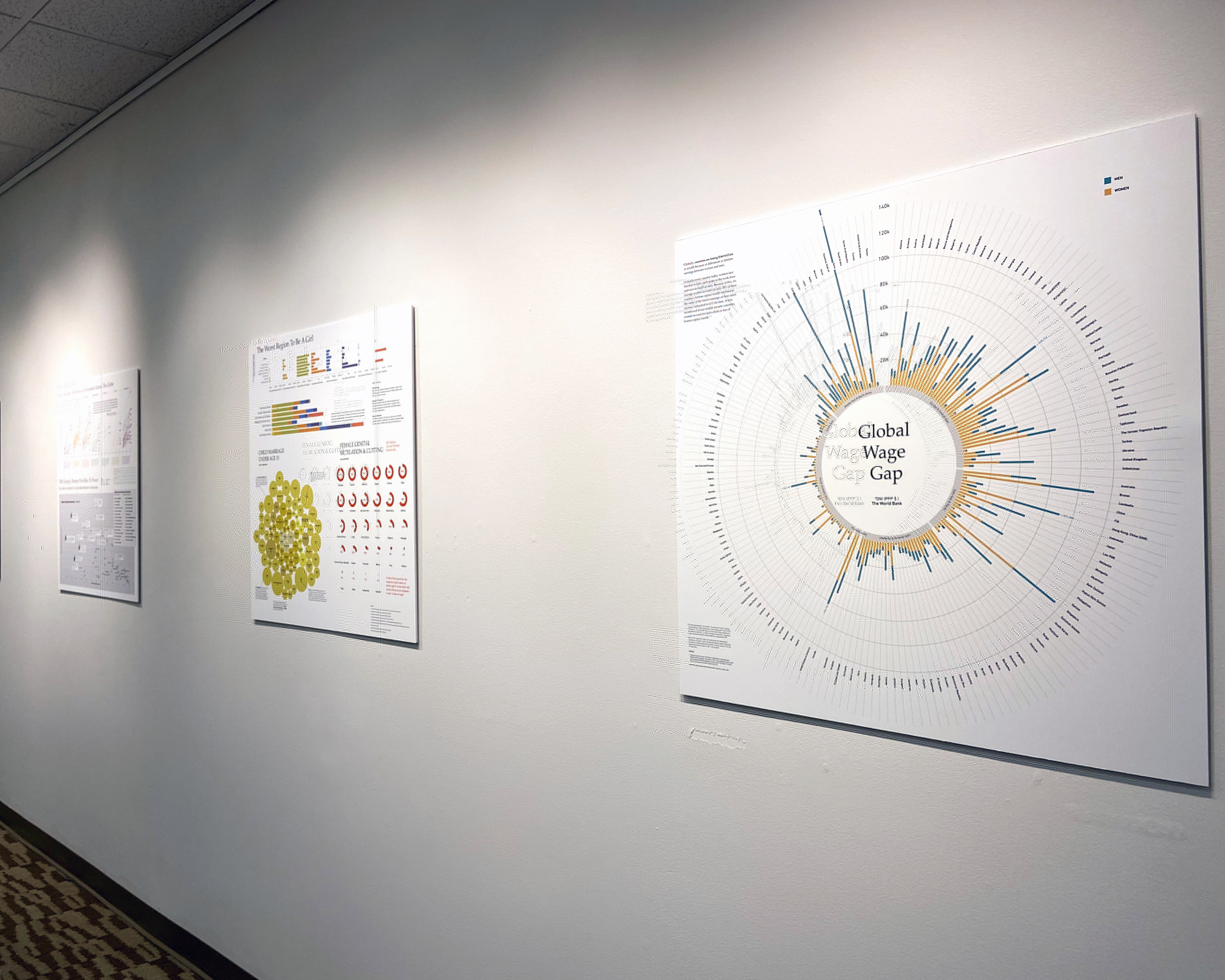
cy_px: 483
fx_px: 1015
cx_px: 556
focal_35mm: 28
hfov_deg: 62.1
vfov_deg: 51.5
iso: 40
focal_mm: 4.25
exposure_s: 1/120
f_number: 1.8
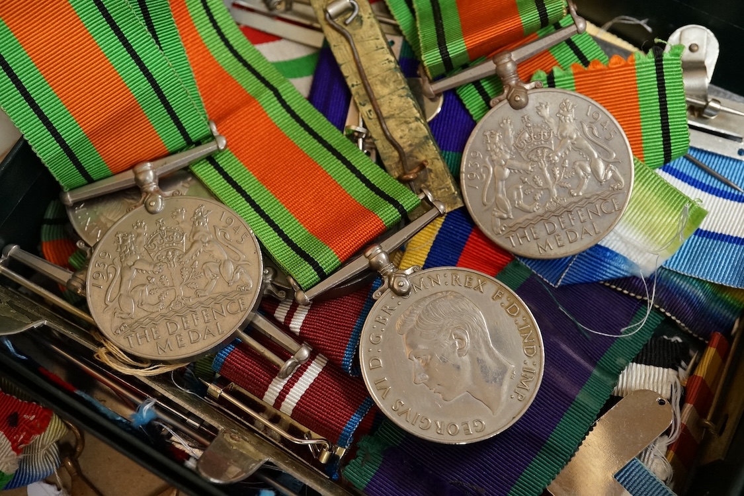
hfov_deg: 43.6
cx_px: 372
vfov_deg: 29.9
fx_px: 930
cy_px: 248
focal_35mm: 45
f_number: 11
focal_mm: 30
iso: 2500
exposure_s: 1/80
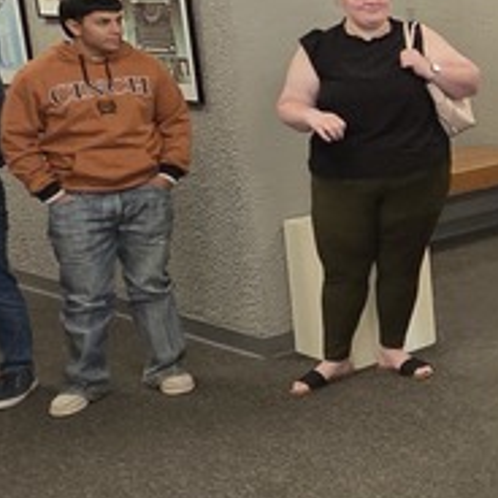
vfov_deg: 26.6
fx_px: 1042
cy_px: 146
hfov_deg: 19.7
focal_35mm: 64
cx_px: 904
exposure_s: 1/60
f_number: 2.2
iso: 500
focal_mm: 2.2
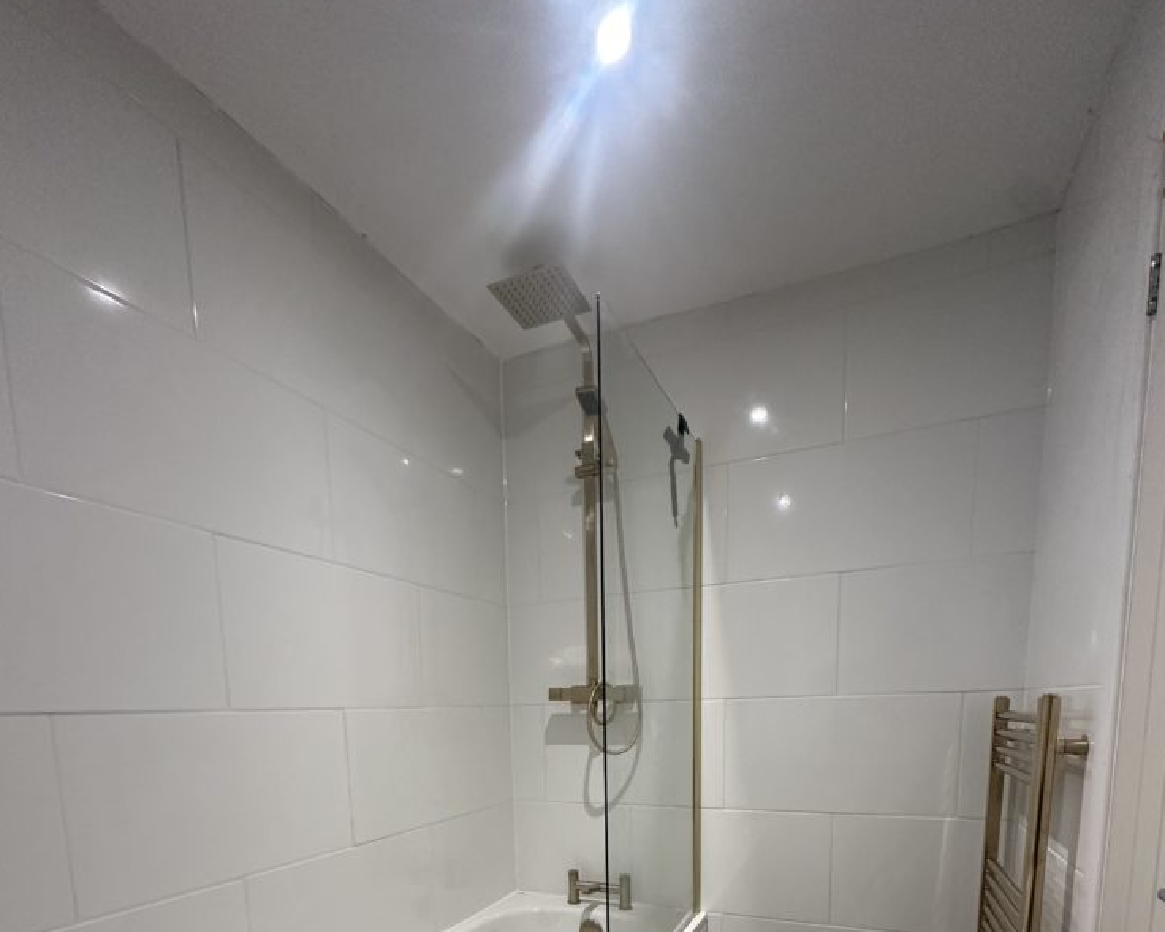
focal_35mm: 19
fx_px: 655
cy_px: 796
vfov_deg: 62.3
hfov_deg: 83.2
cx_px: 562
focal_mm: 2.22
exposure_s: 1/100
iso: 200
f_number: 2.2
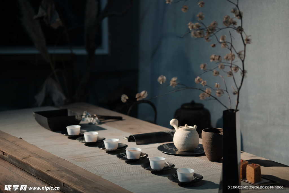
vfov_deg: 15.2
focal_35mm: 90
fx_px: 723
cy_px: 96
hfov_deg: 22.6
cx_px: 144
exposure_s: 1/52
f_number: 2.4
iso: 400
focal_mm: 60
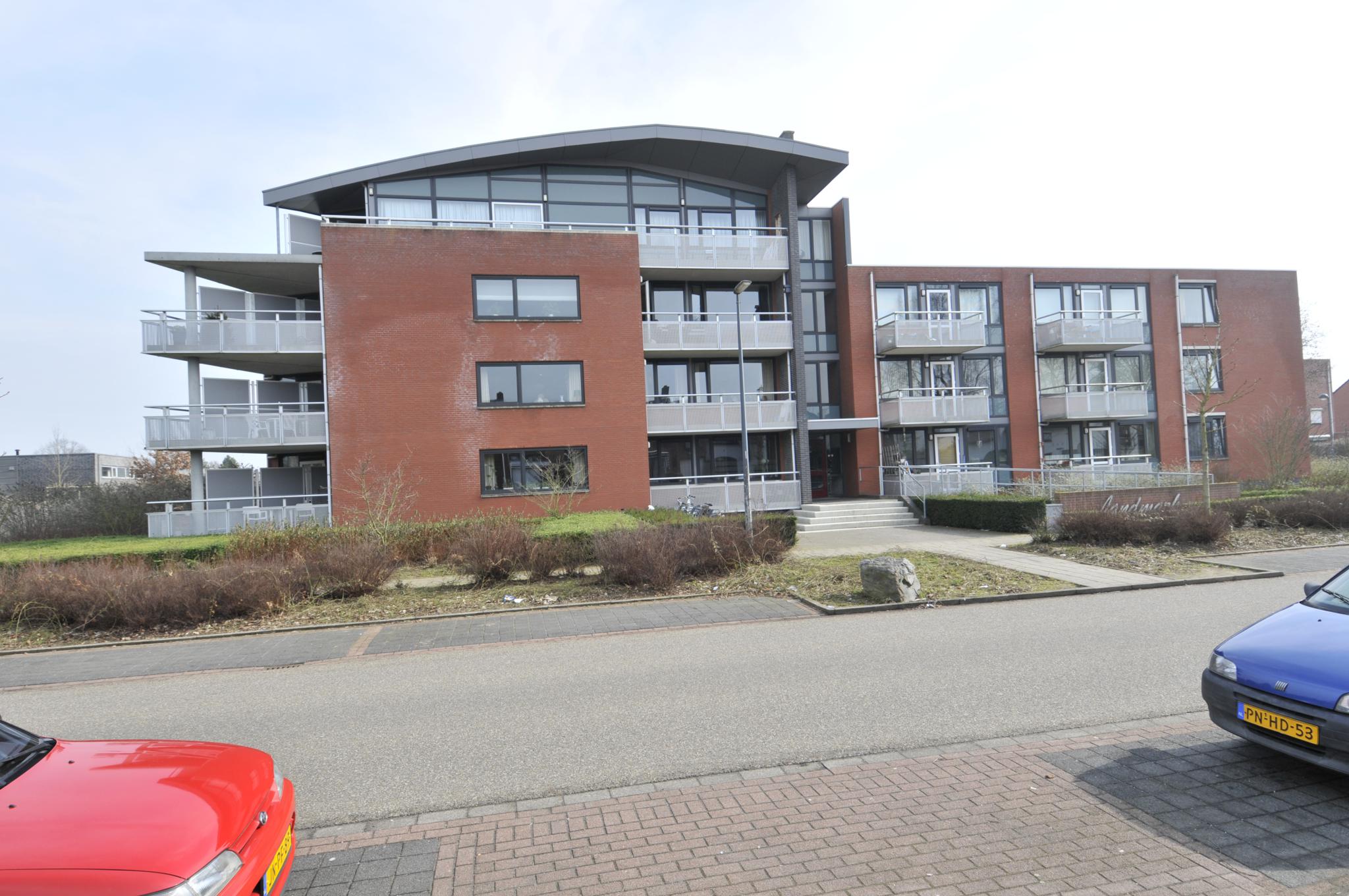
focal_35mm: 20
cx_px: 674
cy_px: 448
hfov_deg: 85.5
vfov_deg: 63.1
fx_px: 730
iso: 200
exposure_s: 1/250
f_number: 9
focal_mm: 13
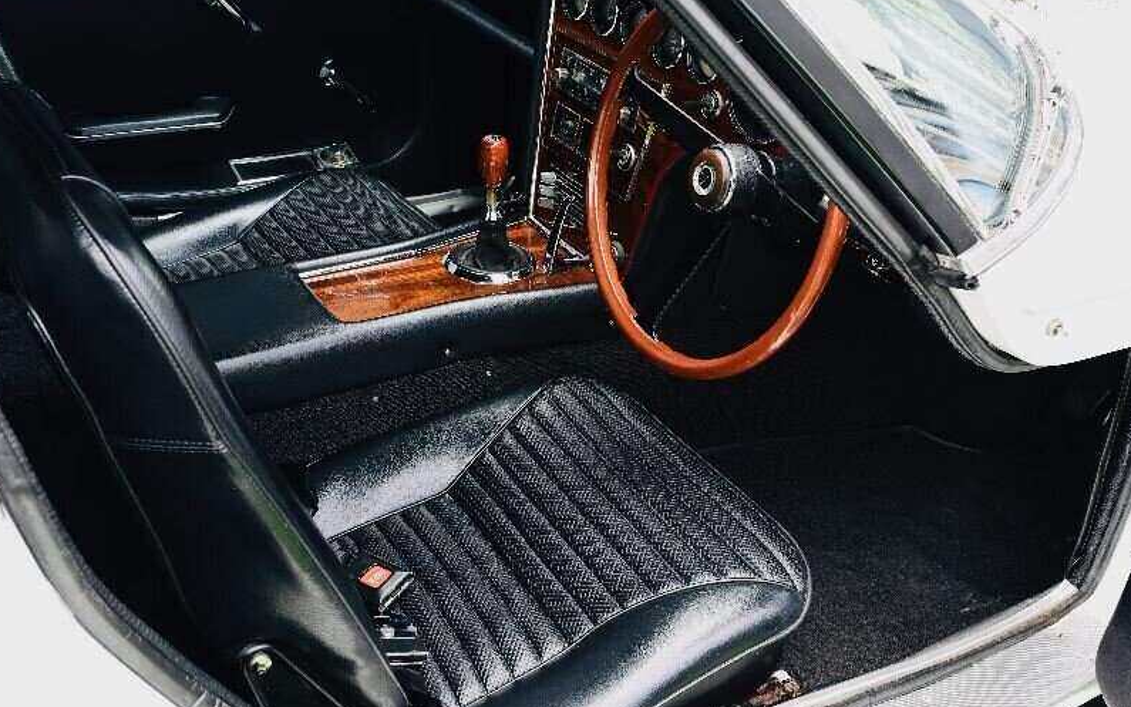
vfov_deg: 30.1
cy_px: 314
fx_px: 1315
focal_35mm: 43
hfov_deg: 46.5
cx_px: 526
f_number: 10
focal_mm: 32.5
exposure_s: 1/100
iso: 640
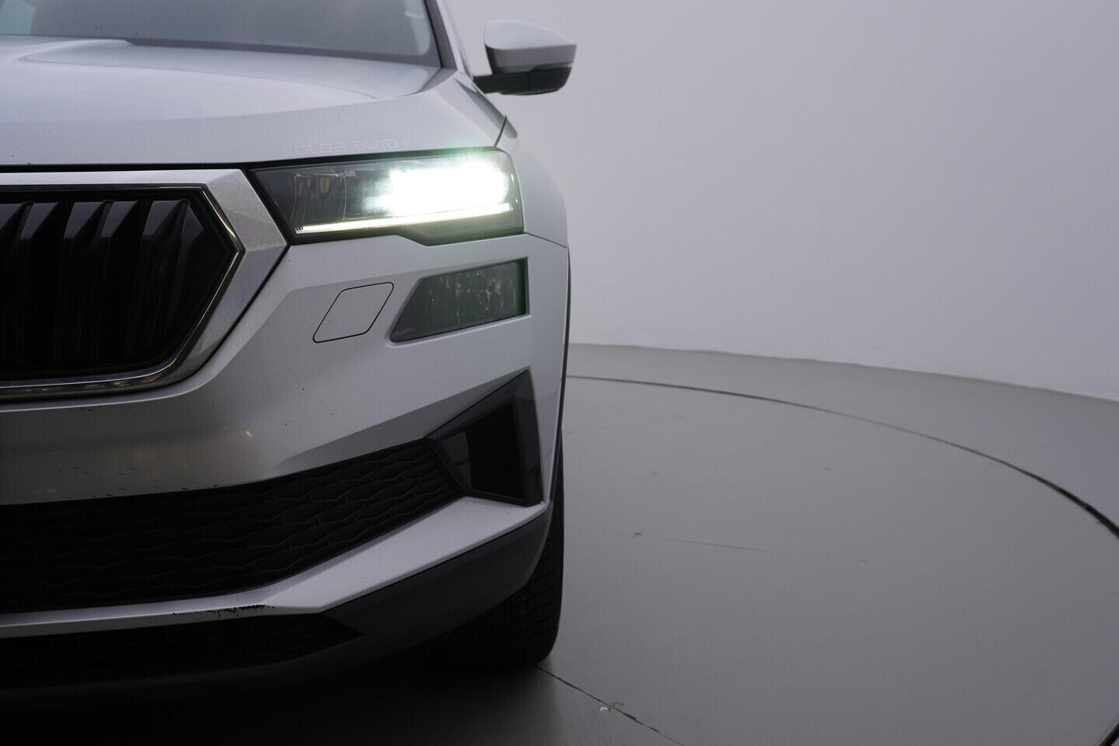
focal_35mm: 36
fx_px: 1119
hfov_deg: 53.1
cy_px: 373
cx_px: 560
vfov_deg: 36.9
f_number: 5
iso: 125
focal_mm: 24
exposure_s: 1/125
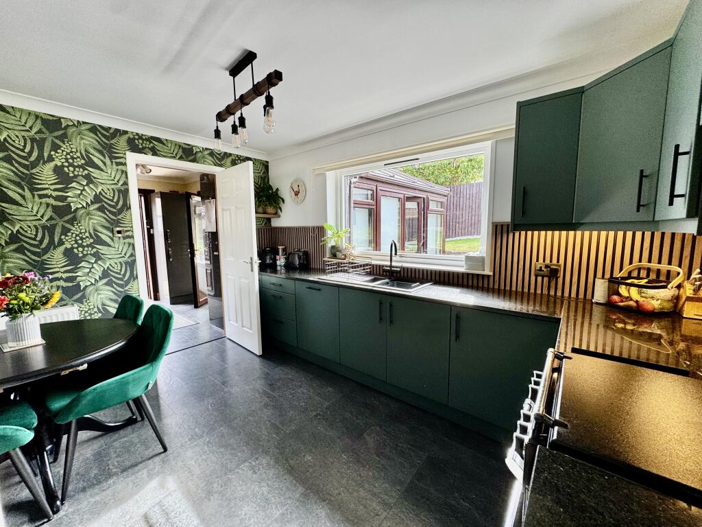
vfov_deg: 85.7
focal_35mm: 14
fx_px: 284
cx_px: 351
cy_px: 264
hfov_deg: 102.1
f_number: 2.2
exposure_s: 1/100
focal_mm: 2.22
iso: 80
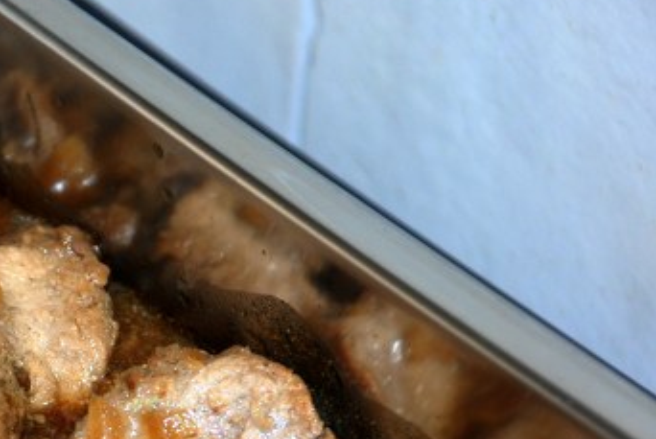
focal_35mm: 316
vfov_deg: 4.4
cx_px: -109
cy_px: 454
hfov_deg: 6.5
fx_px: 5766
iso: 200
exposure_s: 1/60
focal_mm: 90
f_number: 5.6
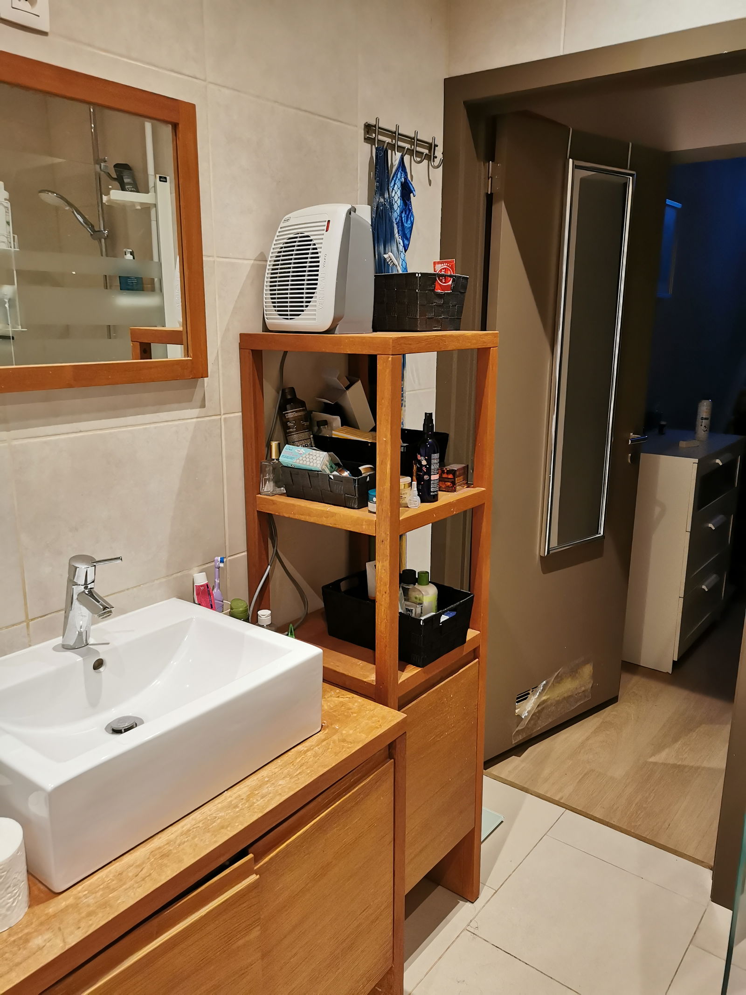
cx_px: 373
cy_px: 498
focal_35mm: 27
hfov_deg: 51.4
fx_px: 776
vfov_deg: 65.3
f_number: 1.8
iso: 320
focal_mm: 5.58
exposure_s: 1/100
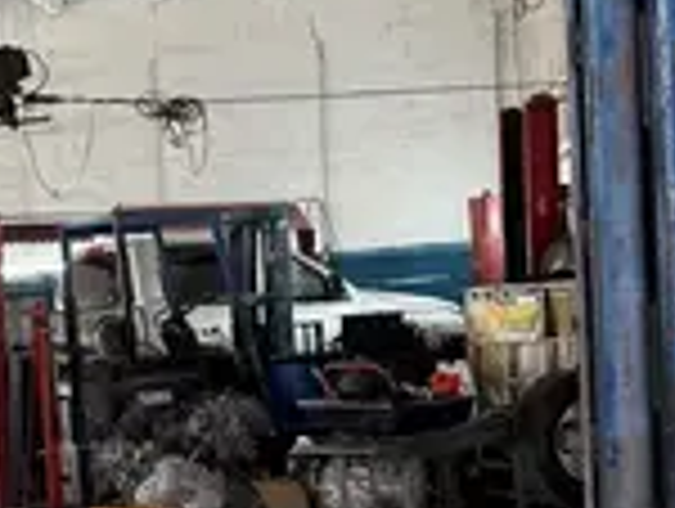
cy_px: 355
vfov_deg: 22.9
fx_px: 1250
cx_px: 54
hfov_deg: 28.9
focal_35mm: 64
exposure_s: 1/120
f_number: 1.78
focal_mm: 6.76
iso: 200
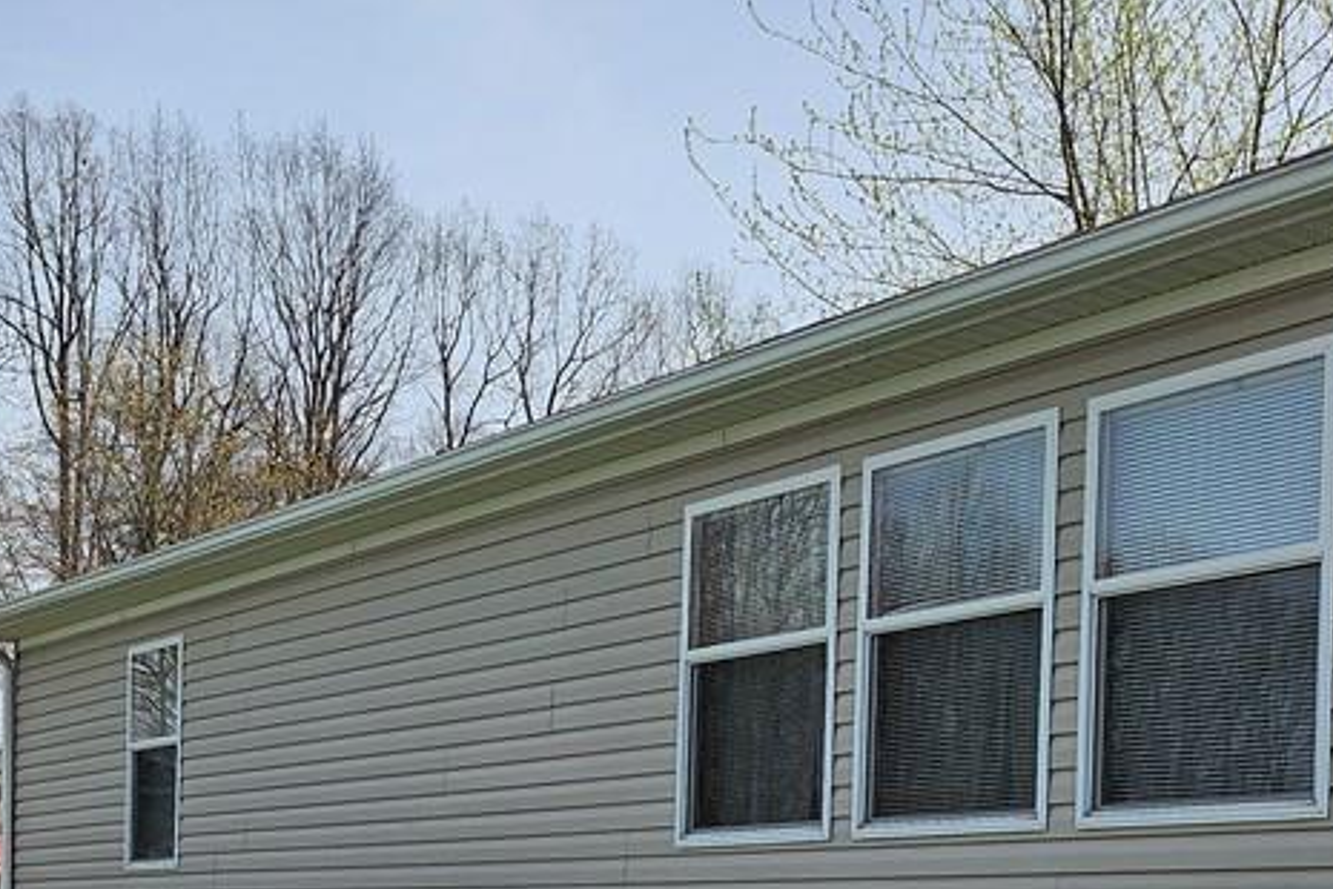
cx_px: 642
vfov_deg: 23.2
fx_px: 2036
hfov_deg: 36.2
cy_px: 958
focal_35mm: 55
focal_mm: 5
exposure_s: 1/3474
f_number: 1.8
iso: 50
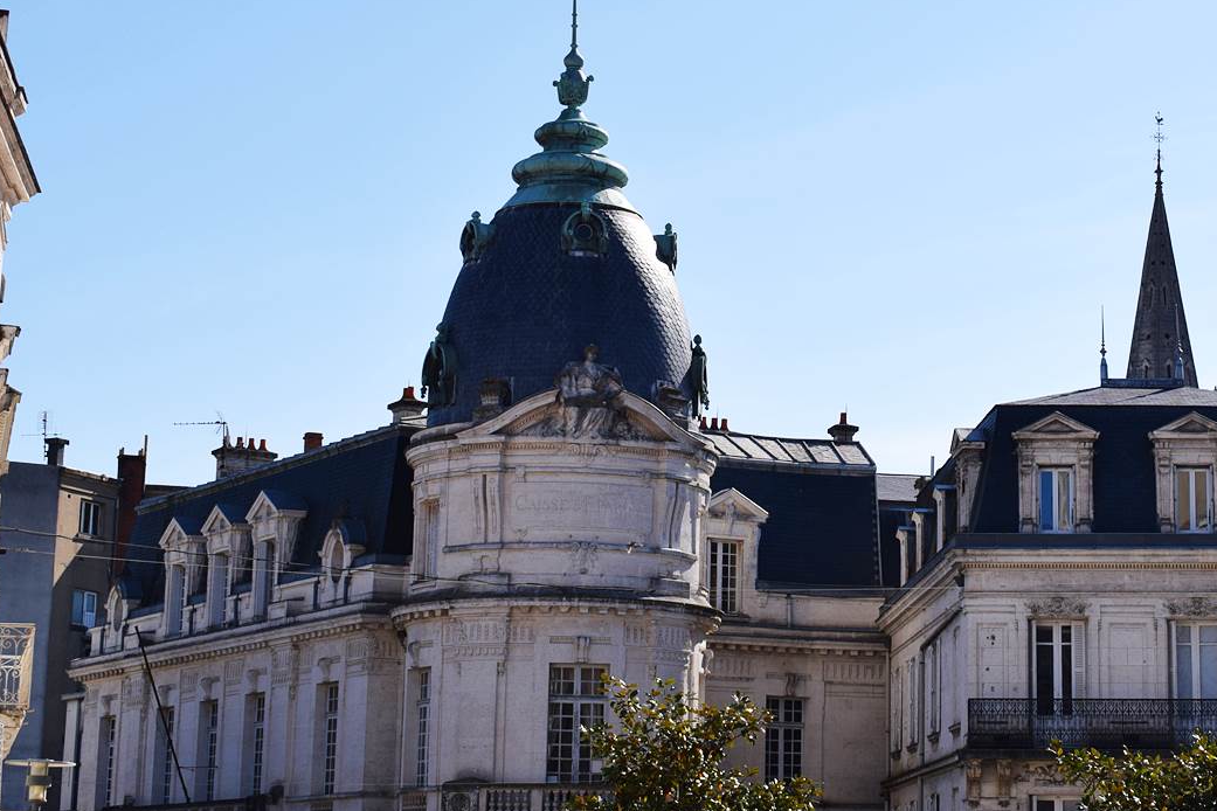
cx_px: 908
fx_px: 2806
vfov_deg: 16.4
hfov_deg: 24.2
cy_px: 204
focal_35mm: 83
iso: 200
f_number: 11
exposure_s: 1/500
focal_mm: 36
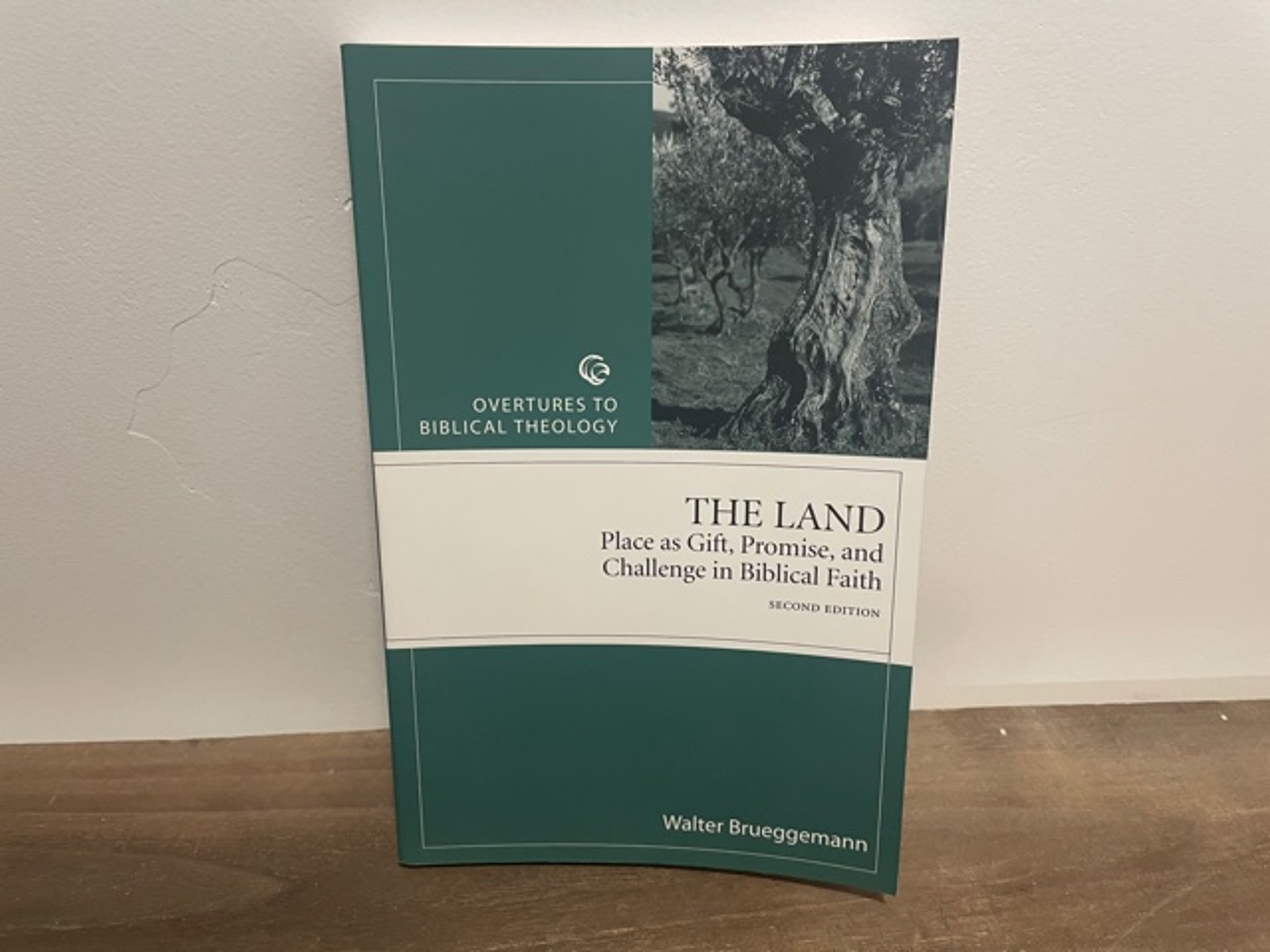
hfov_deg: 67.3
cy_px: 476
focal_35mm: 26
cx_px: 635
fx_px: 954
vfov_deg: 53.1
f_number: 1.6
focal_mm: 4.2
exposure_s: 1/60
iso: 200
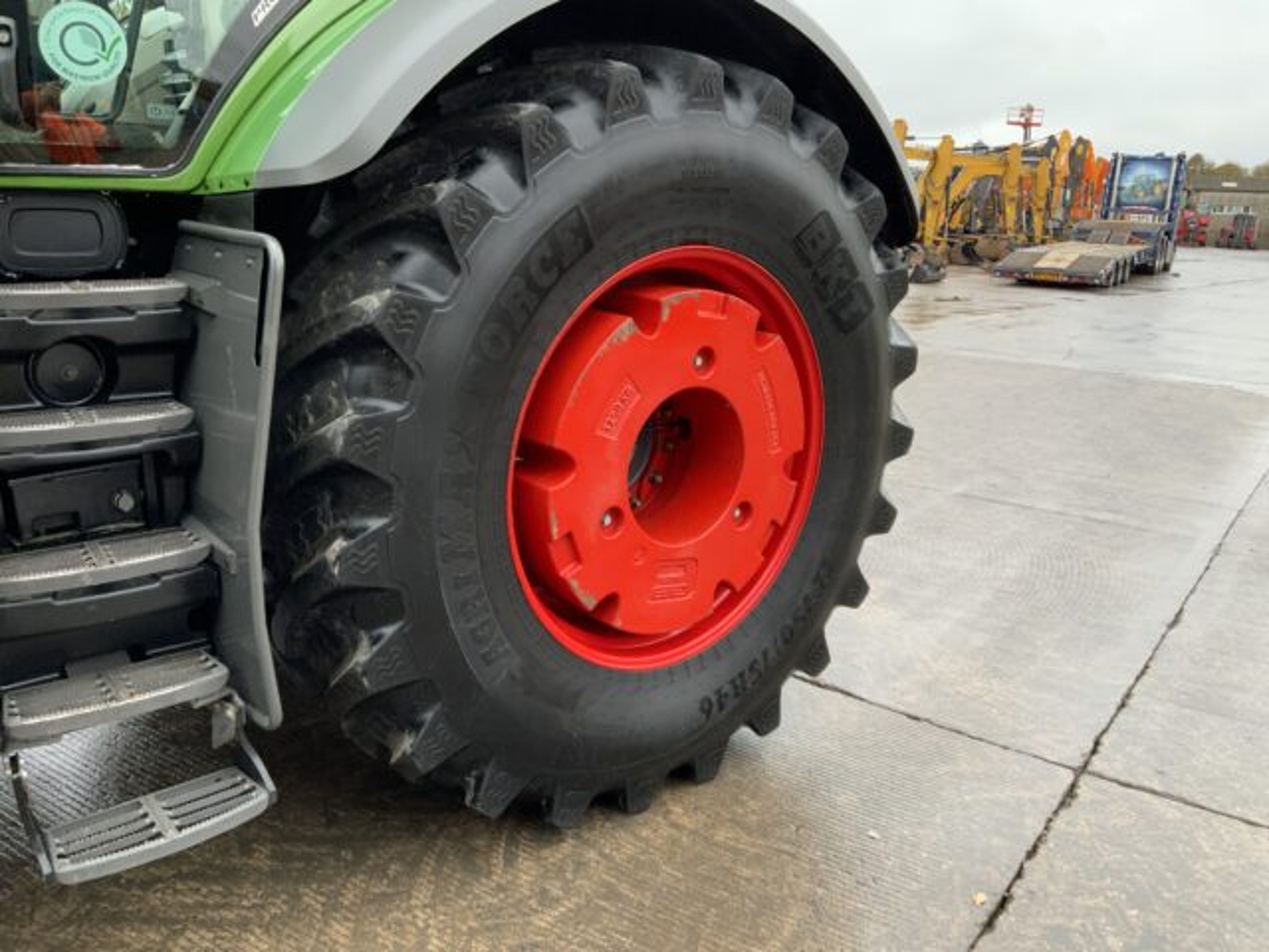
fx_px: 1063
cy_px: 476
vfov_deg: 48.2
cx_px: 634
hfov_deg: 61.7
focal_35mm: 29
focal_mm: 3
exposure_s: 1/122
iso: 40
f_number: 1.8
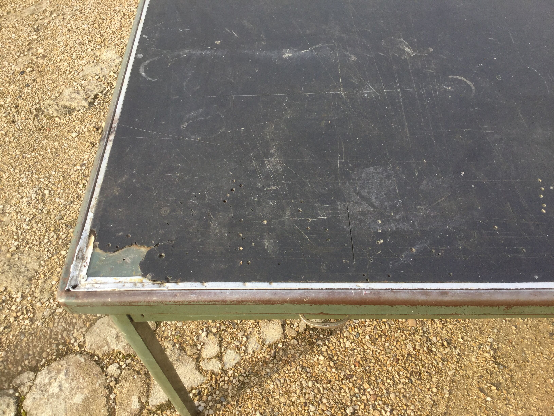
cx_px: 277
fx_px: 496
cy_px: 208
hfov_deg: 58.4
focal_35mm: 31
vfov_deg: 45.4
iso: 25
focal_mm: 3.3
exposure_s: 1/307
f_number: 2.4
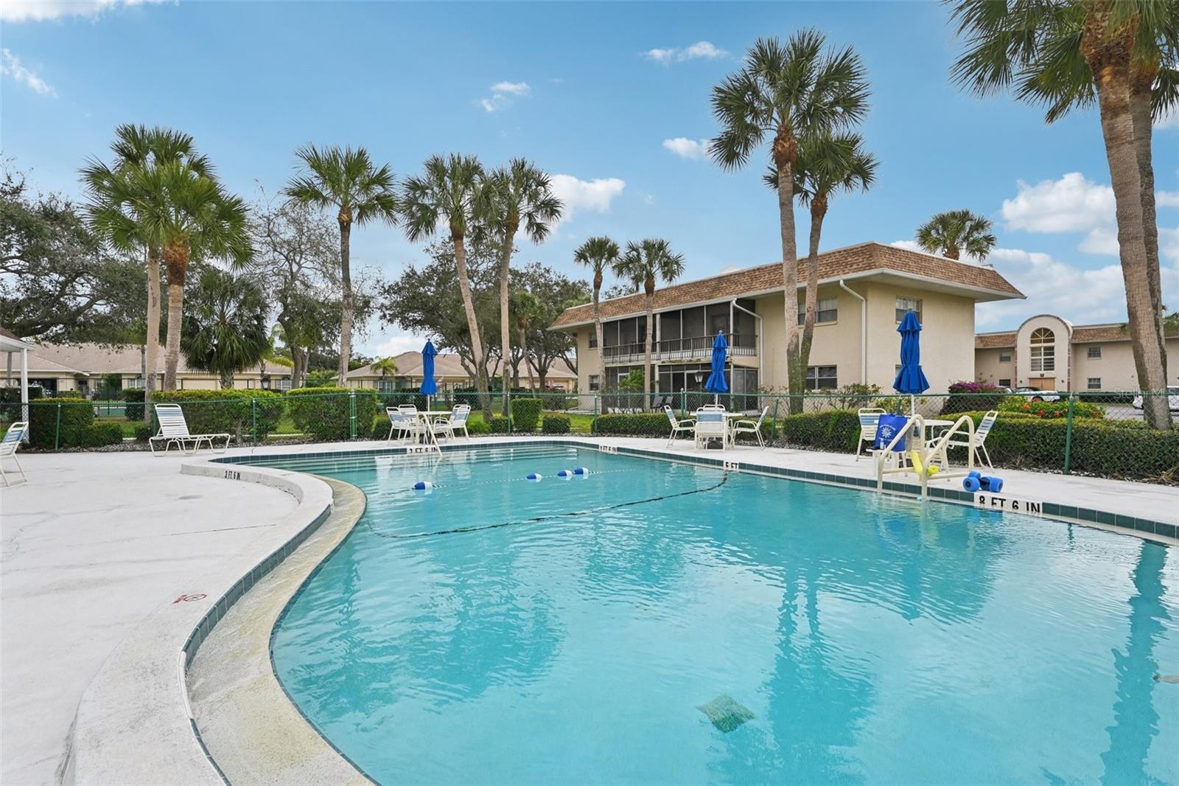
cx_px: 590
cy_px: 393
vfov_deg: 67.4
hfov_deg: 90.0
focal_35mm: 18
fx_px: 589
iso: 400
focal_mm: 18
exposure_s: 1/1250
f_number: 8
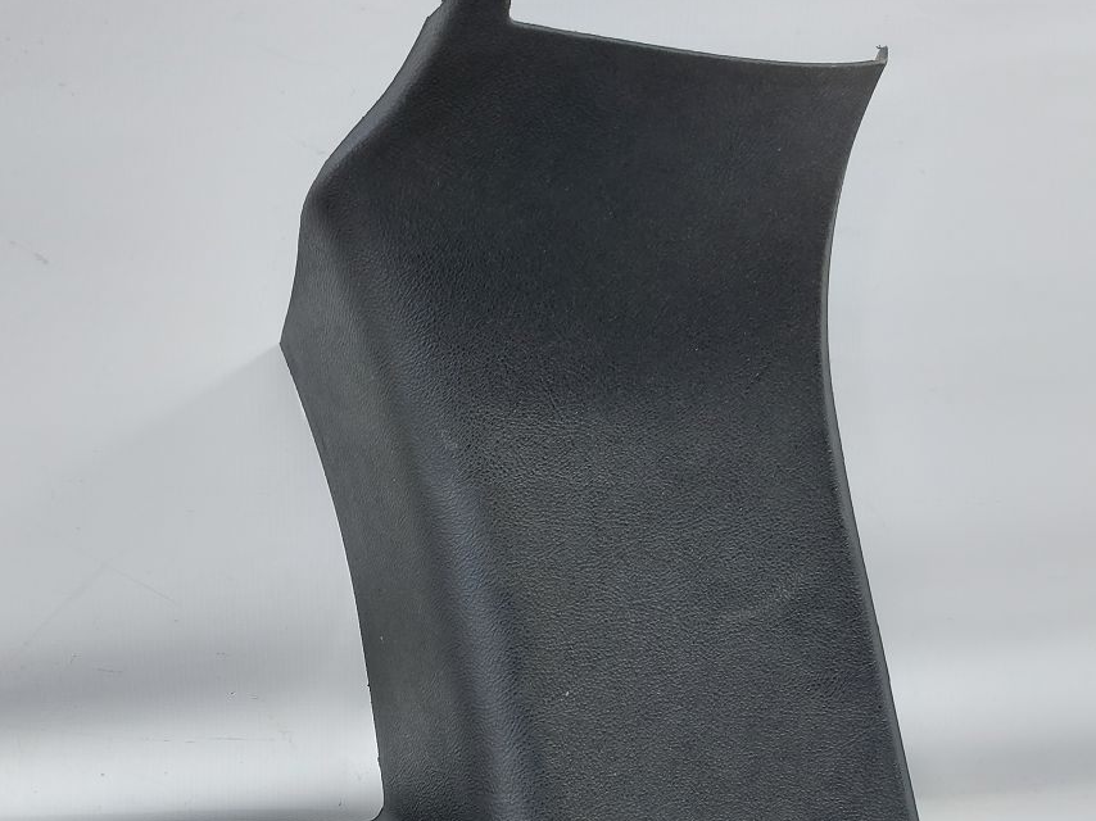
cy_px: 599
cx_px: 418
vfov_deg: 36.1
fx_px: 1234
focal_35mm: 39
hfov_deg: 47.5
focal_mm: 5.23
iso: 64
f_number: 1.8
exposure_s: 1/50
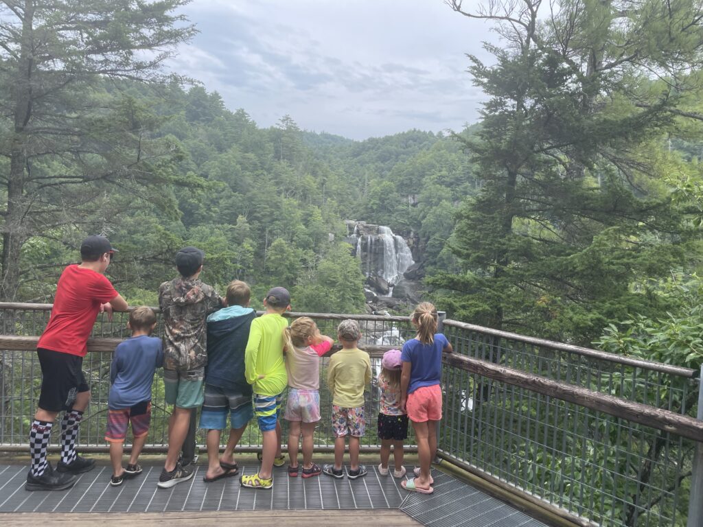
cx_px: 352
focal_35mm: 26
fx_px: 528
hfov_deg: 67.3
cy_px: 264
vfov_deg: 53.1
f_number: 1.6
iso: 32
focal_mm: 4.2
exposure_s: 1/849
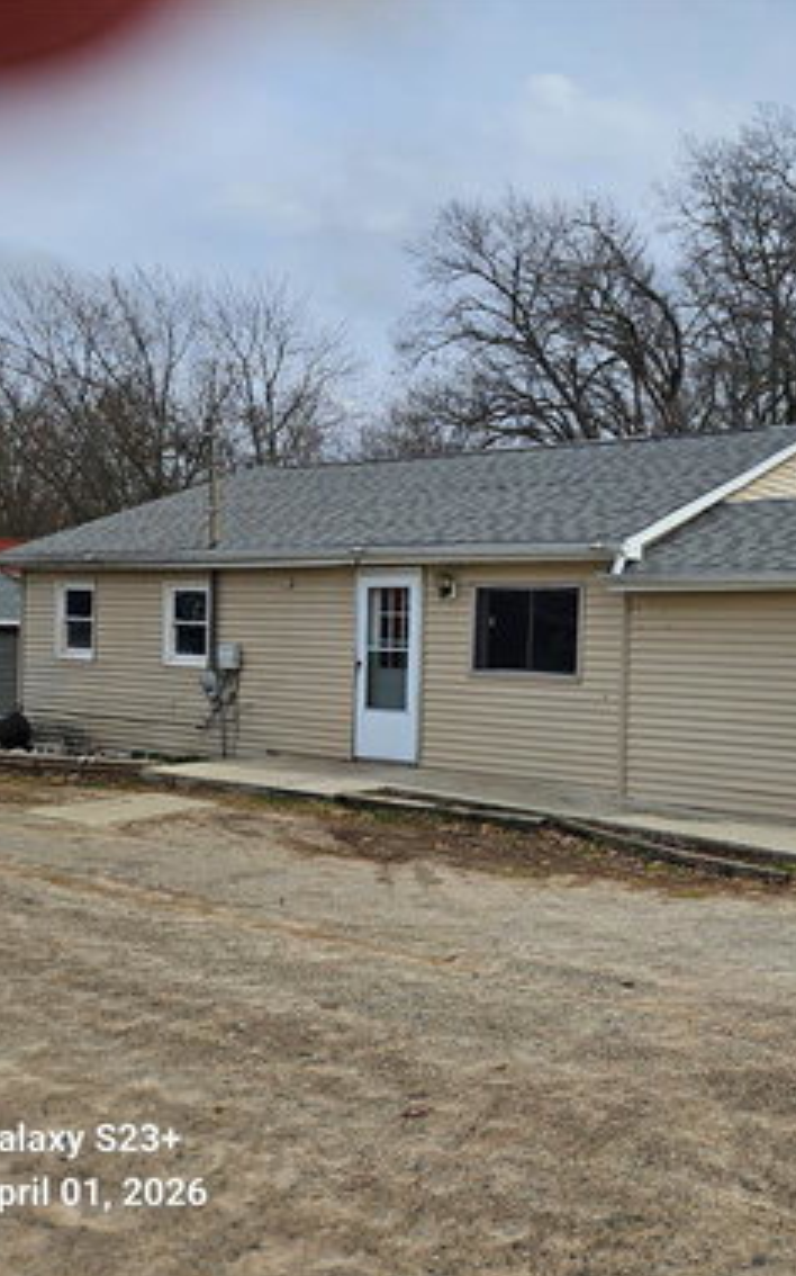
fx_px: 1146
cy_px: 641
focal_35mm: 33
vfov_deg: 58.2
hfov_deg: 35.5
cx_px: 752
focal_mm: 5.4
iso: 25
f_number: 1.8
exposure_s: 1/2510
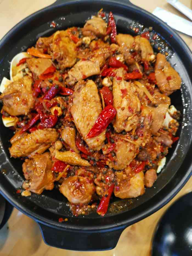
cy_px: 128
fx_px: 200
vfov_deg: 65.3
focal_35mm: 27
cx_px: 96
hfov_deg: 51.4
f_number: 1.8
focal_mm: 5.58
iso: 320
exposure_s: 1/33.3
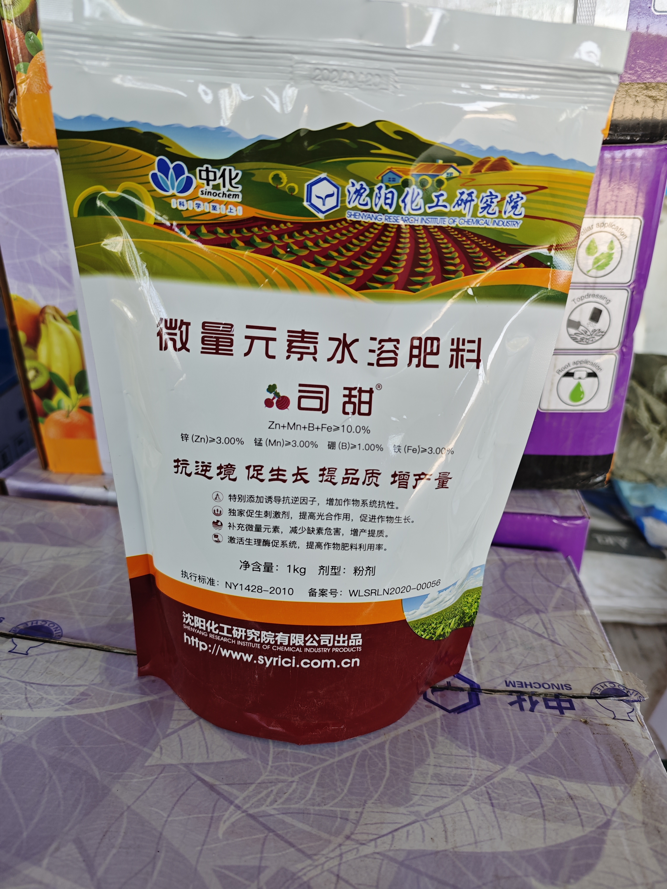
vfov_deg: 73.9
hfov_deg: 58.9
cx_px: 334
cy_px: 444
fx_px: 591
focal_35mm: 23
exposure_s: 1/100
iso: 64
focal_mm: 6.55
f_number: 1.6
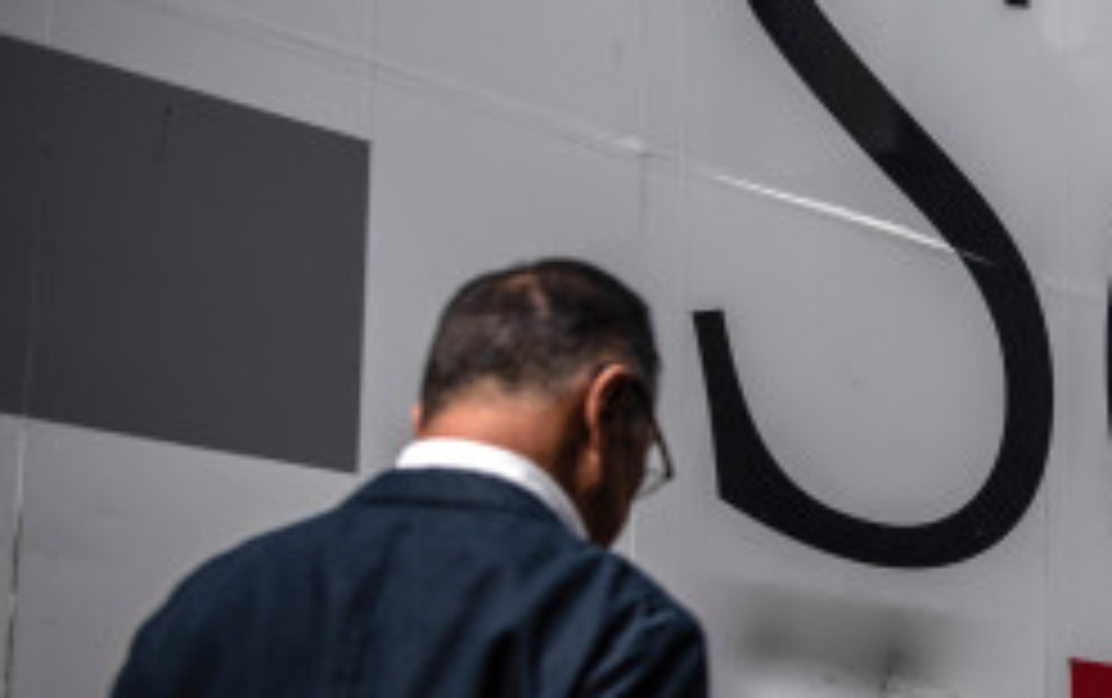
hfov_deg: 20.8
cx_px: 1265
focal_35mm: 94
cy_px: 450
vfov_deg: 13.9
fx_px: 2852
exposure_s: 1/1600
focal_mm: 38
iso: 400
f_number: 4
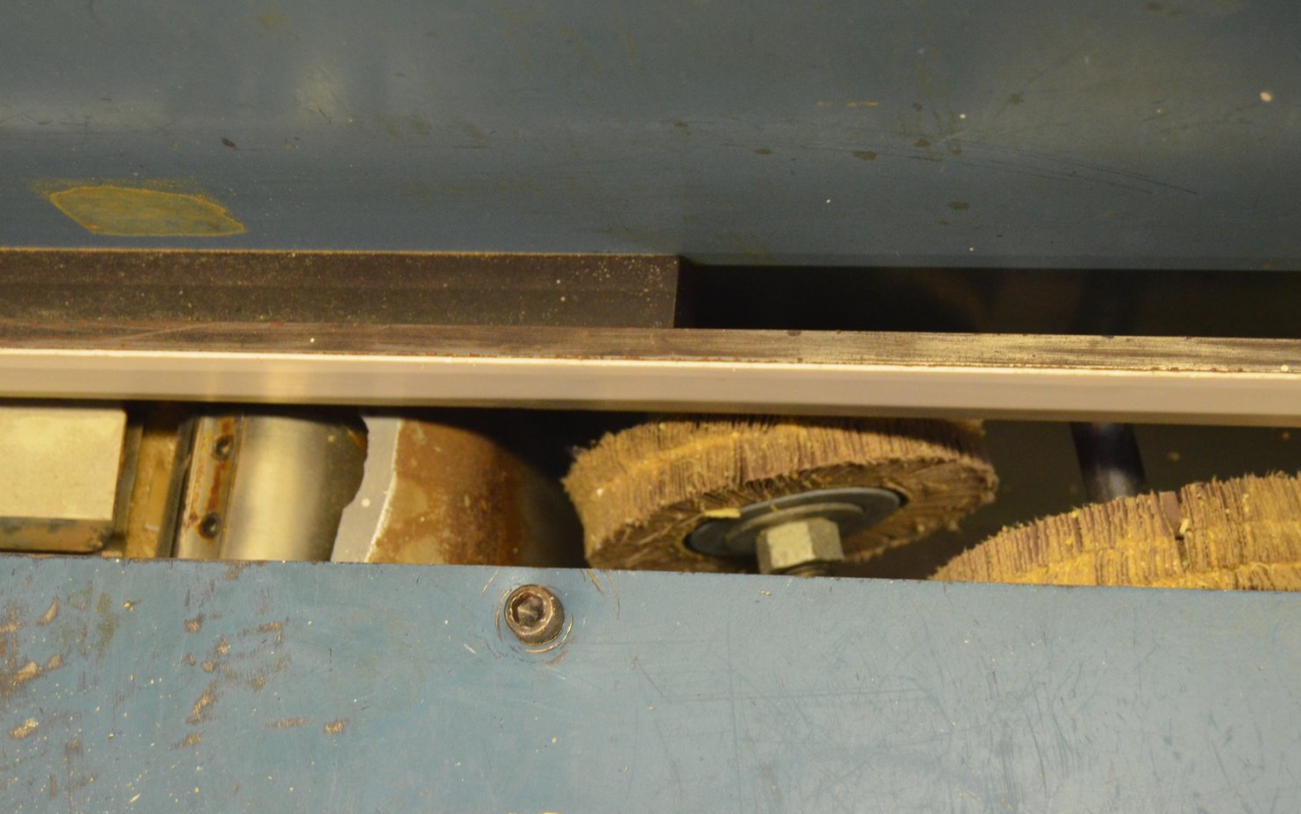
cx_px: 674
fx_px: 2624
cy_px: 328
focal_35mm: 74
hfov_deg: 27.8
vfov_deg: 17.6
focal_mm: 42
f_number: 5
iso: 1800
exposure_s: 1/60
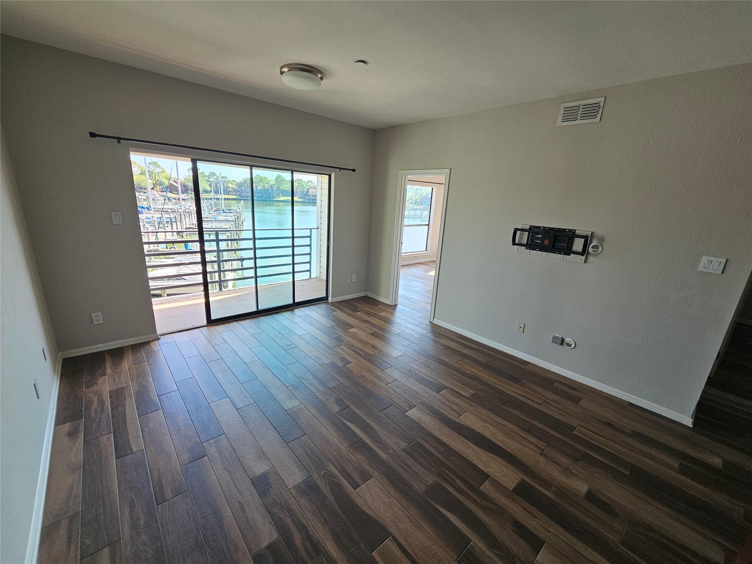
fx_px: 282
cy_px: 282
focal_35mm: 13
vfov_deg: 89.9
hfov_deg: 106.2
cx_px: 376
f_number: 2.2
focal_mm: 2.2
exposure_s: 1/120
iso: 50
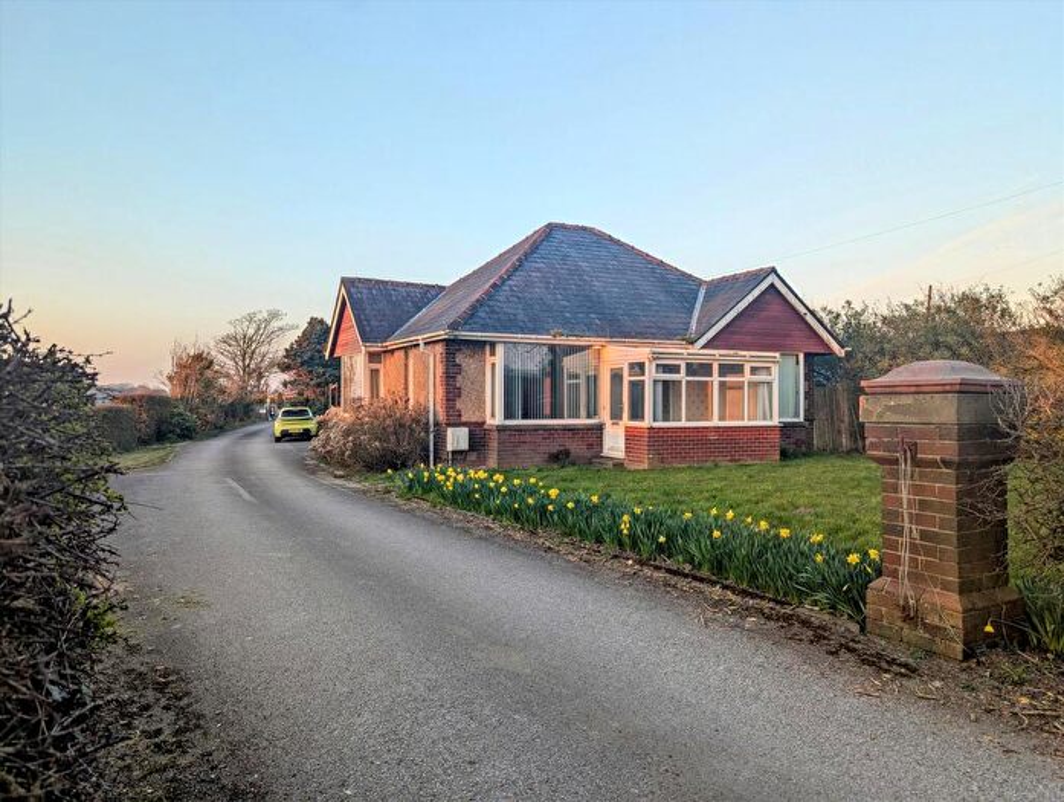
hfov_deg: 71.5
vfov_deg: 56.9
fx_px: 739
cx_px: 532
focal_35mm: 24
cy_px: 401
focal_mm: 6.81
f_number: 1.85
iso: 47
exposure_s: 1/188
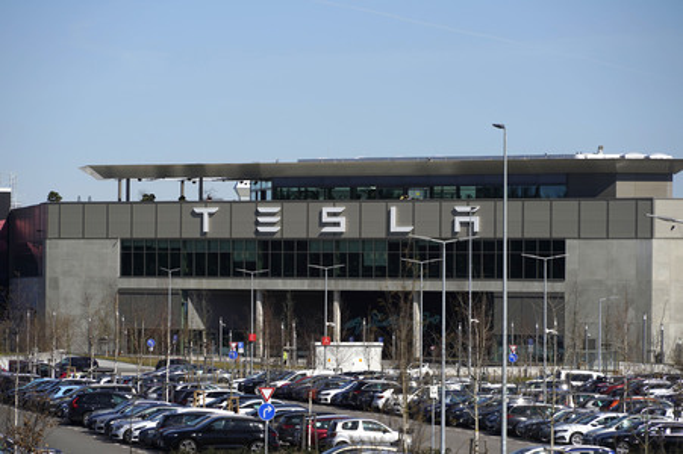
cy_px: 227
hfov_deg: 10.3
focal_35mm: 200
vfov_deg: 6.9
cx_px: 342
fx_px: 3792
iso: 100
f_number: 7.1
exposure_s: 1/800
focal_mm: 200
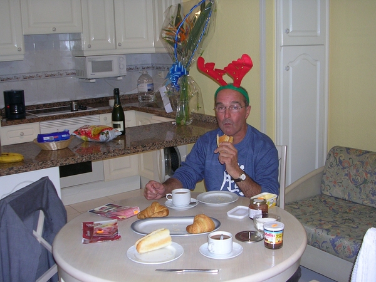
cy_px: 141
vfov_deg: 31.5
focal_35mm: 46
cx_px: 188
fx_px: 500
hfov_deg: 41.2
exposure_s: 1/60.1
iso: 87
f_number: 3
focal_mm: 7.1
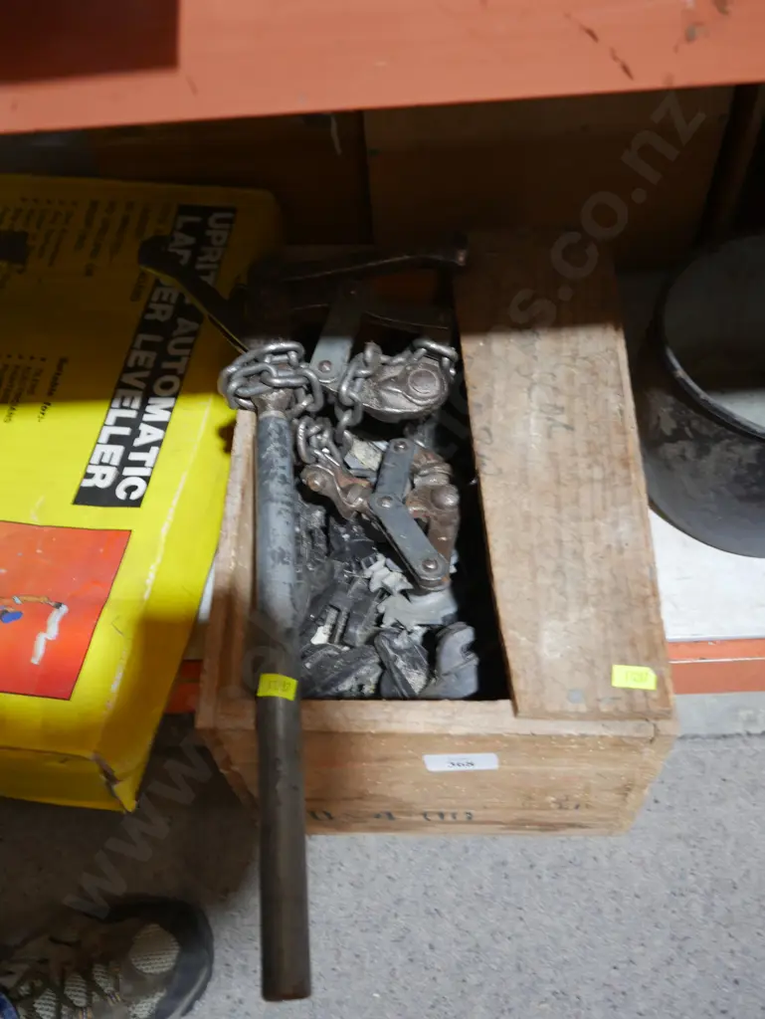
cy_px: 510
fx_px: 942
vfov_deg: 56.8
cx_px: 382
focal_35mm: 32
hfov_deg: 44.2
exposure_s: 1/60
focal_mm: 16
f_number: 3.6
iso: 640
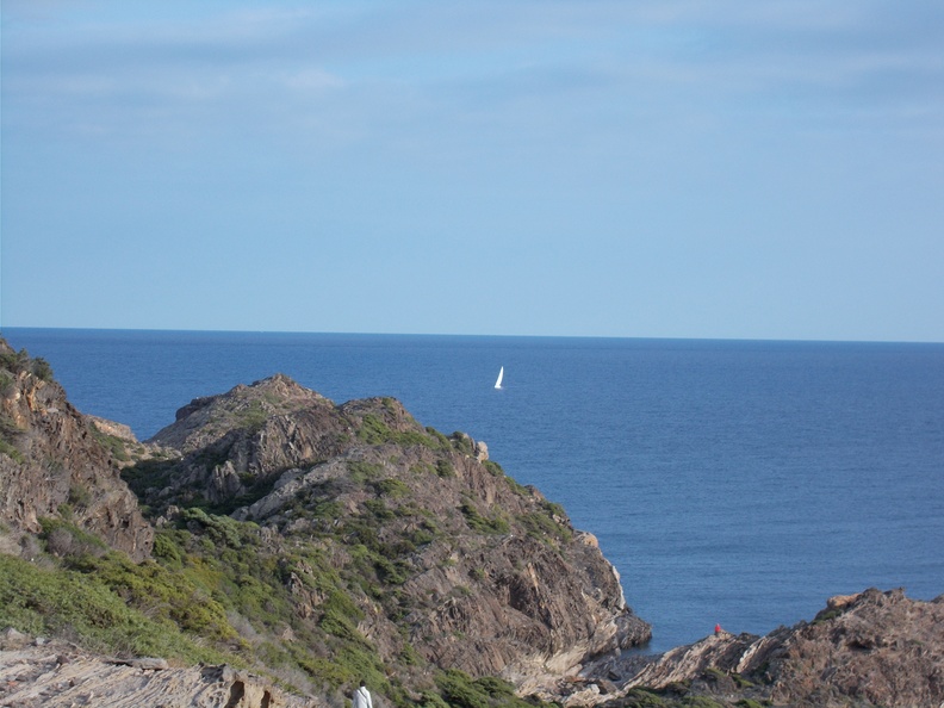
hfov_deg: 22.8
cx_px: 472
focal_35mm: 86
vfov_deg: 17.2
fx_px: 2345
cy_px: 354
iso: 80
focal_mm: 15.4
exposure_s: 1/160
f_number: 6.3
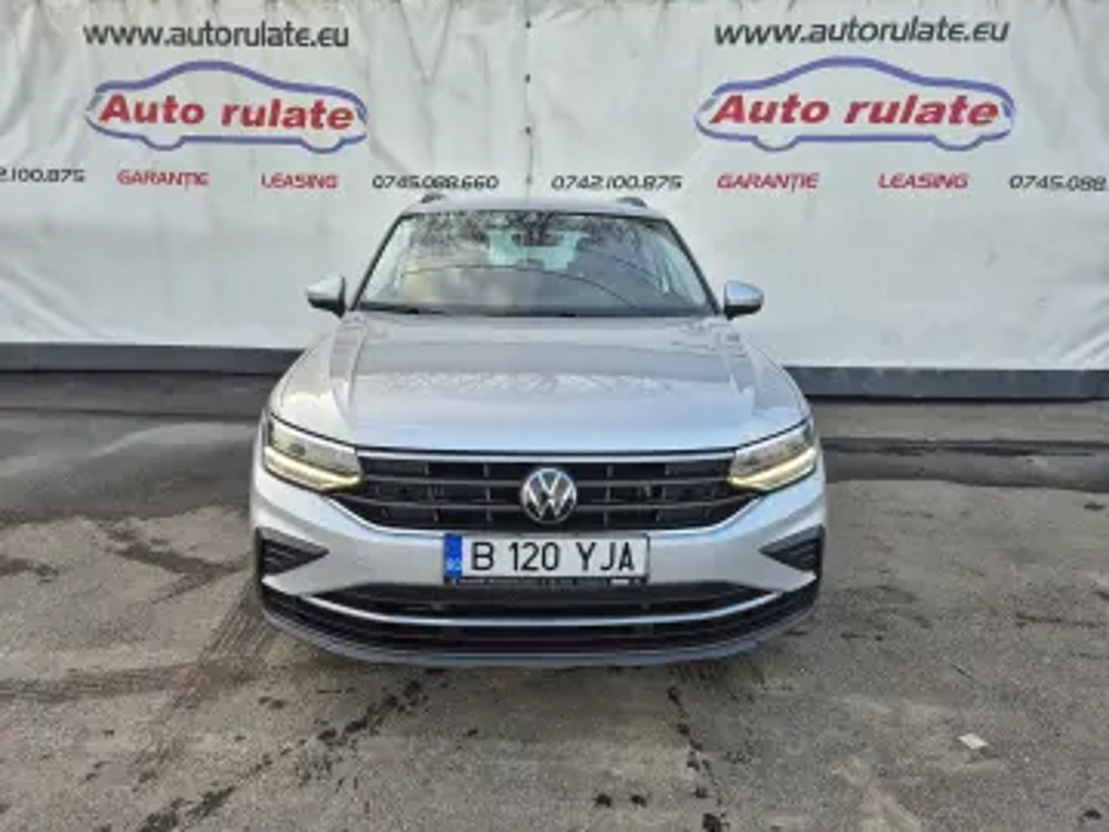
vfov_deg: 58.9
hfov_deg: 73.9
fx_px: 737
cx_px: 554
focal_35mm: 23
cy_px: 416
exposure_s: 1/180
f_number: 1.8
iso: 40
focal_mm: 5.4
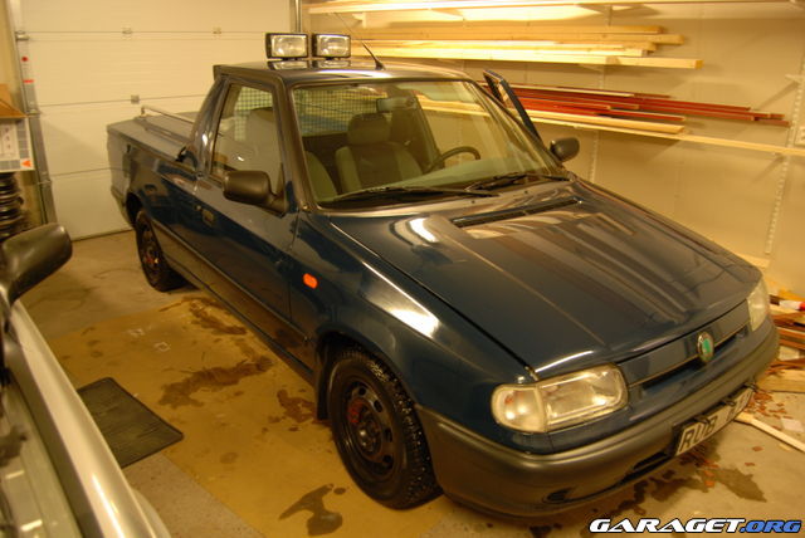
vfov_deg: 48.0
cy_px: 269
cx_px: 402
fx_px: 604
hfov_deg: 67.3
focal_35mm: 27
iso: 200
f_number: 4.5
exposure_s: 1/4
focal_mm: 18
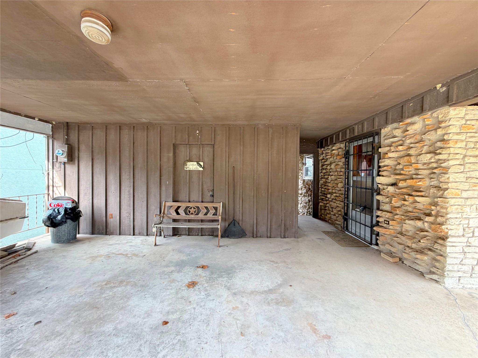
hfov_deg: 102.1
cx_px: 239
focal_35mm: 14
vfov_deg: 85.7
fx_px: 193
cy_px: 179
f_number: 2.2
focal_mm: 2.22
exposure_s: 1/121
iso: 100
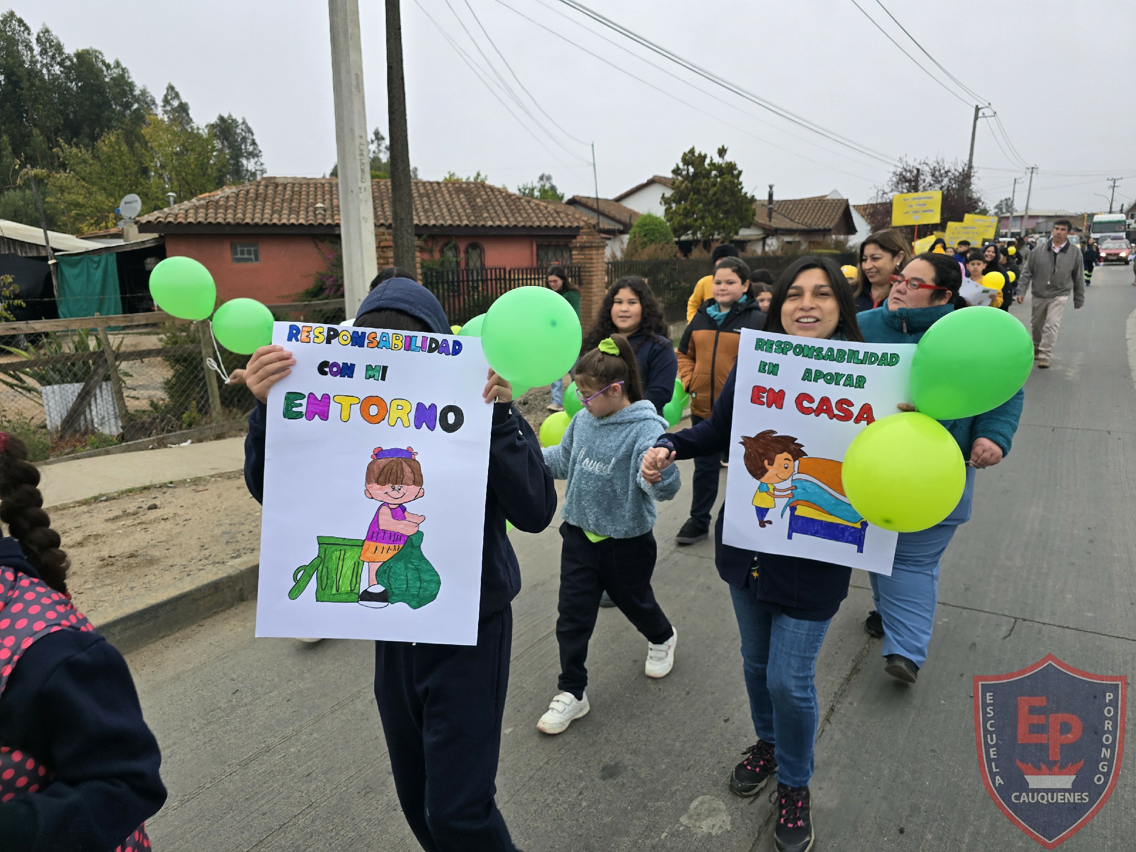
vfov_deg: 58.9
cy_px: 426
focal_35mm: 23
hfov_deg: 73.9
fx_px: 755
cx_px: 568
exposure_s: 1/180
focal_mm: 6.3
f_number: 1.7
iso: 32
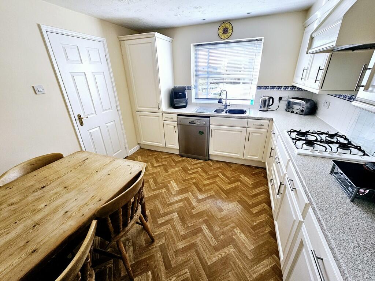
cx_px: 188
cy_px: 140
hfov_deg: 106.2
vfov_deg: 89.9
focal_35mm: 13
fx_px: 141
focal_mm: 2.2
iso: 64
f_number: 2.2
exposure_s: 1/50
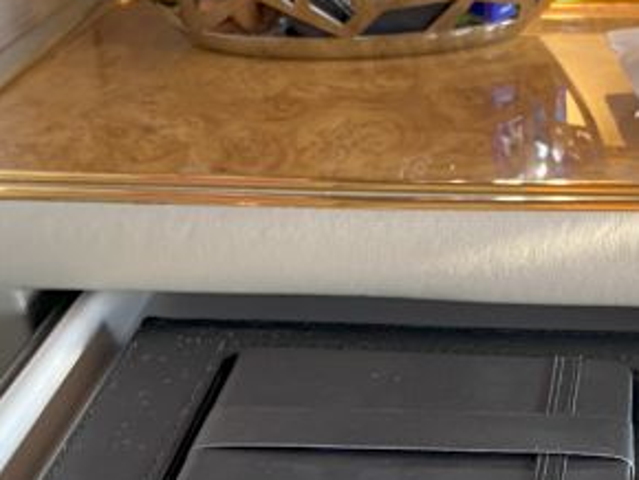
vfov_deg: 16.8
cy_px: 491
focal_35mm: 86
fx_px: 1589
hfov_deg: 22.6
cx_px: 456
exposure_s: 1/51
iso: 125
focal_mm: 4.25
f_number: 1.8
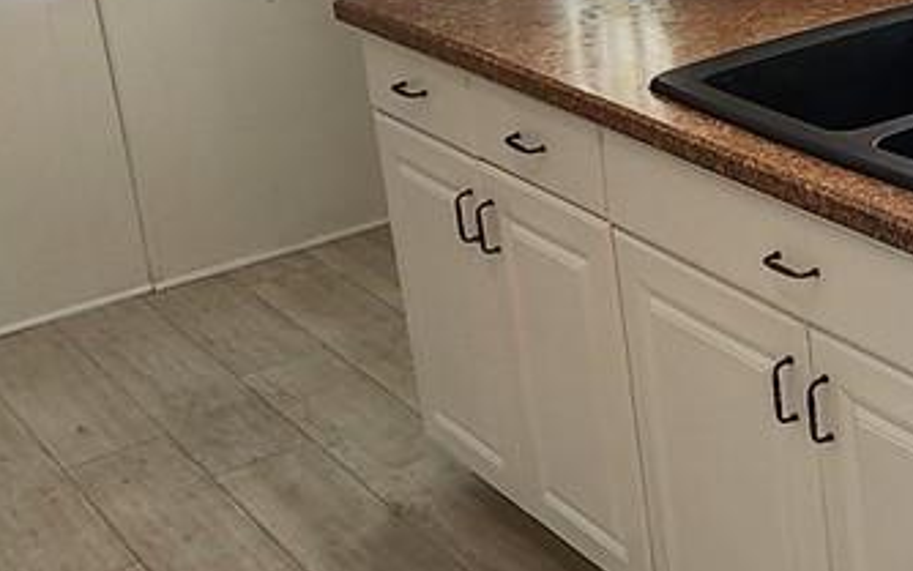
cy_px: 68
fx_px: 1643
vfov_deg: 19.4
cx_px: 1022
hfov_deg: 28.1
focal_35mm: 66
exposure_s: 1/60
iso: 80
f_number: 2.2
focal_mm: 2.2
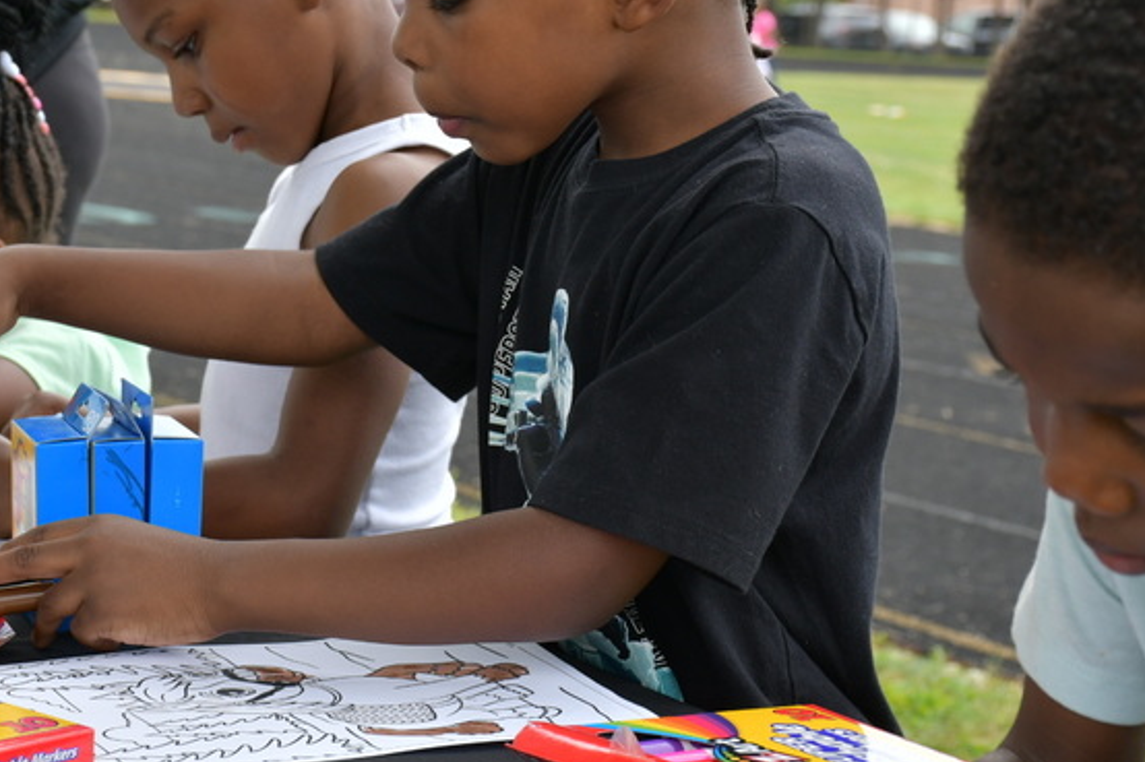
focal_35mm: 104
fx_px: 3307
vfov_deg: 13.1
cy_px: 286
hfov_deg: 19.6
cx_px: 426
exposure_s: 1/250
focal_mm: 48
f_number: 8
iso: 200
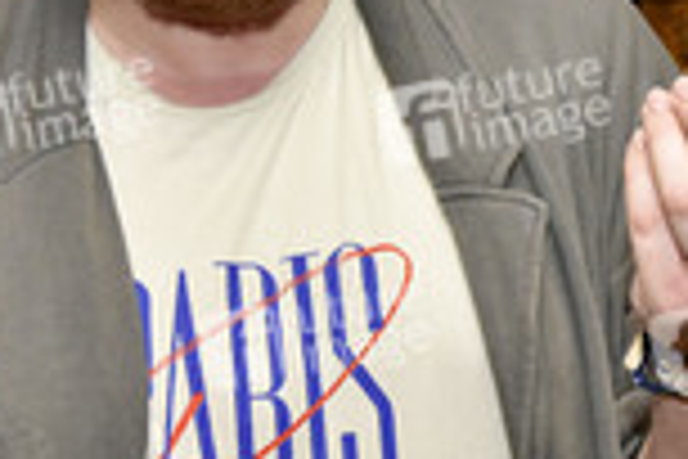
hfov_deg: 14.5
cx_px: 375
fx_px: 2694
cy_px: 0
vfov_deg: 9.7
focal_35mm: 141
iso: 8000
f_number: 7.1
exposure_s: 1/125
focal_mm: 48
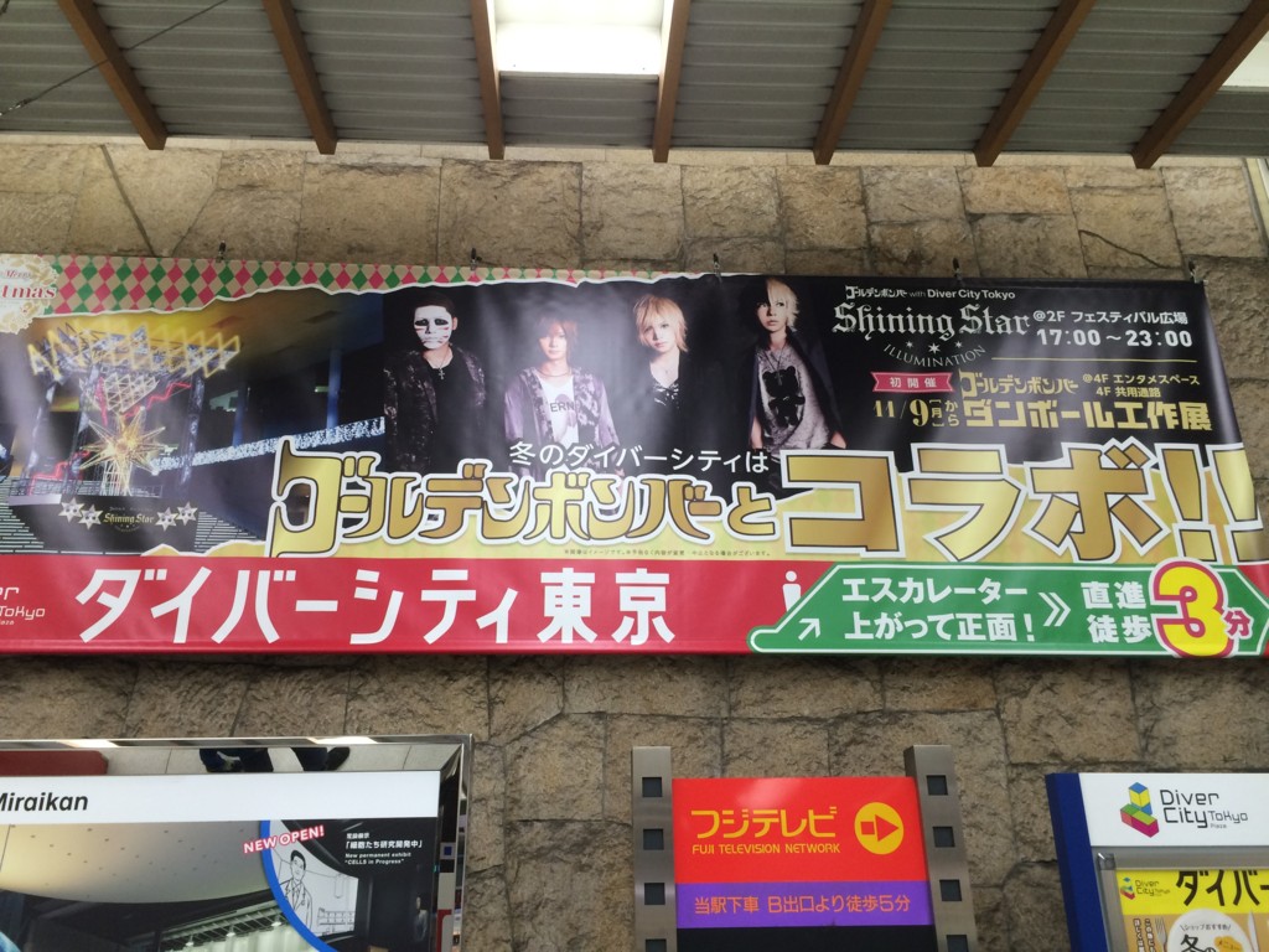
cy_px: 476
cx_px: 634
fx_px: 1063
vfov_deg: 48.2
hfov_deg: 61.7
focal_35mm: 29
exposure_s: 1/30
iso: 32
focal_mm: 4.15
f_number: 2.2
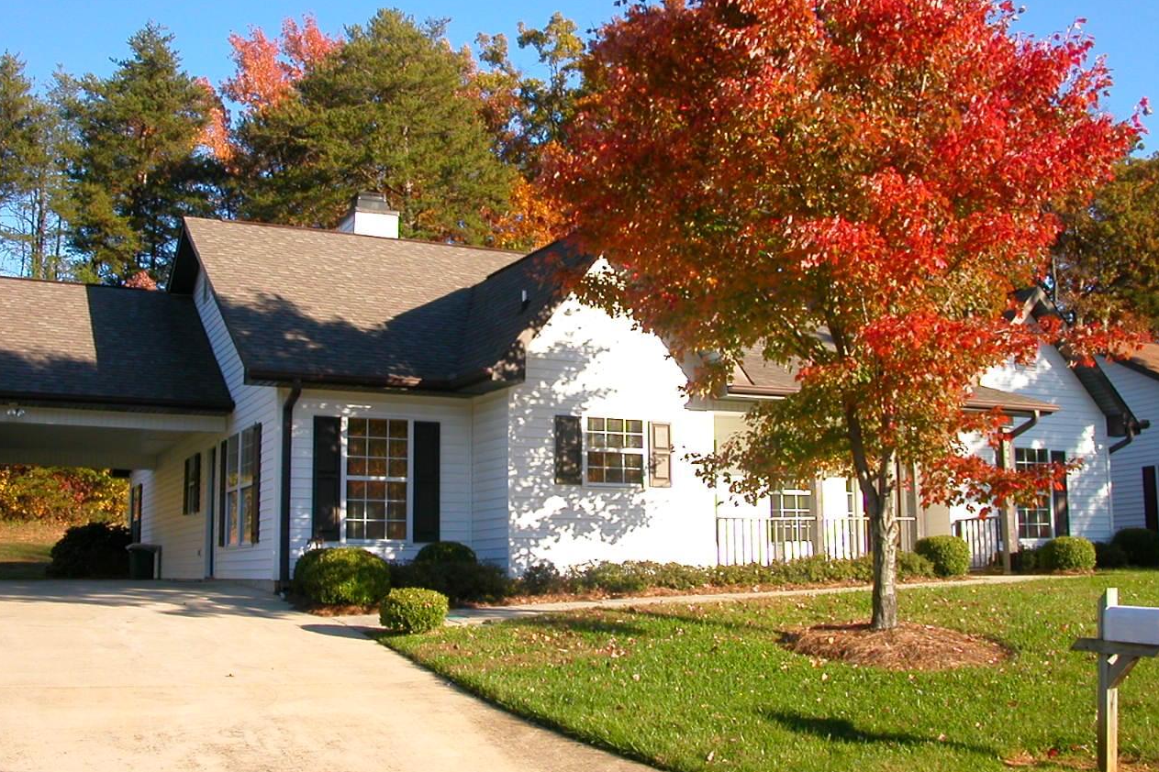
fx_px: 1255
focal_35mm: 39
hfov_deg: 49.6
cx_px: 582
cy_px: 375
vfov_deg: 34.2
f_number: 4.5
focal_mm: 5.6
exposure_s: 1/256
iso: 100
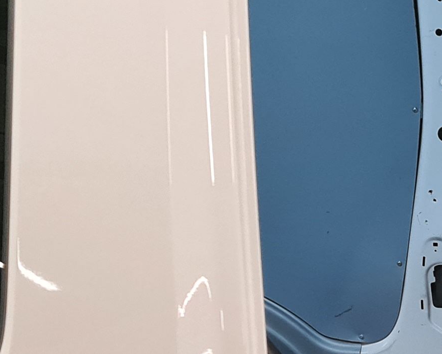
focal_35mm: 111
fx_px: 1452
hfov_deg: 16.2
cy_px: 416
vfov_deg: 13.5
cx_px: 617
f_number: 1.8
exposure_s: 1/100
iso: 250
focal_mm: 7
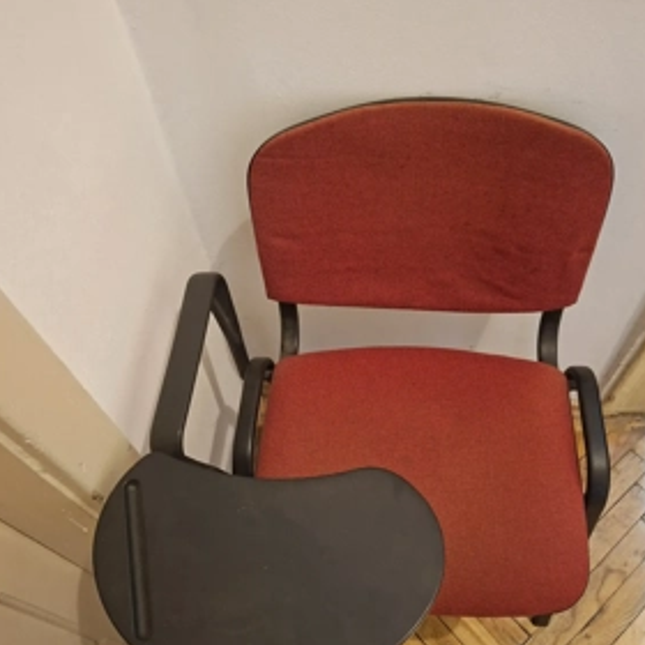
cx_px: 334
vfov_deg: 55.5
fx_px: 611
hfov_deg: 55.6
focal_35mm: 29
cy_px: 362
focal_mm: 5.54
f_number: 1.8
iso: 400
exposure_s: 1/25
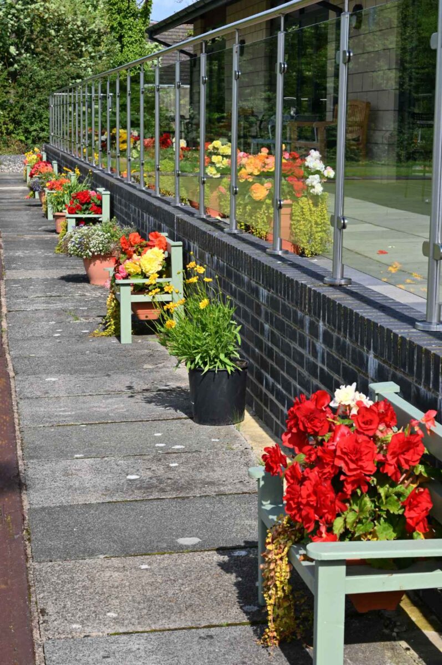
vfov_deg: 30.5
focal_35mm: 66
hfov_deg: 20.6
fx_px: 1219
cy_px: 332
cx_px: 221
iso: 100
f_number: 14
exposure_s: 1/100
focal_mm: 66
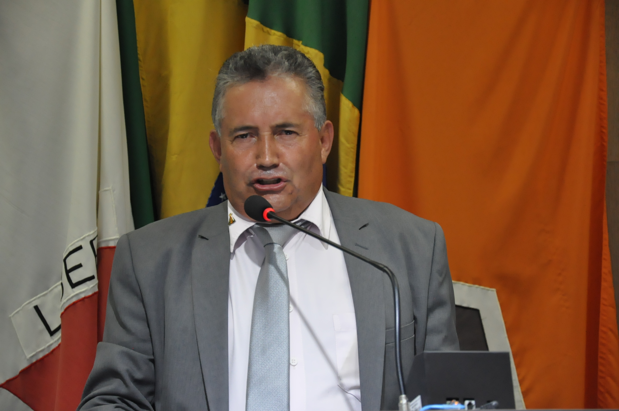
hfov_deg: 16.1
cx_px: 310
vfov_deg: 10.7
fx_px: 2190
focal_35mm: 128
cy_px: 206
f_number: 5.6
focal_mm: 85
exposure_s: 1/125
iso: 2000
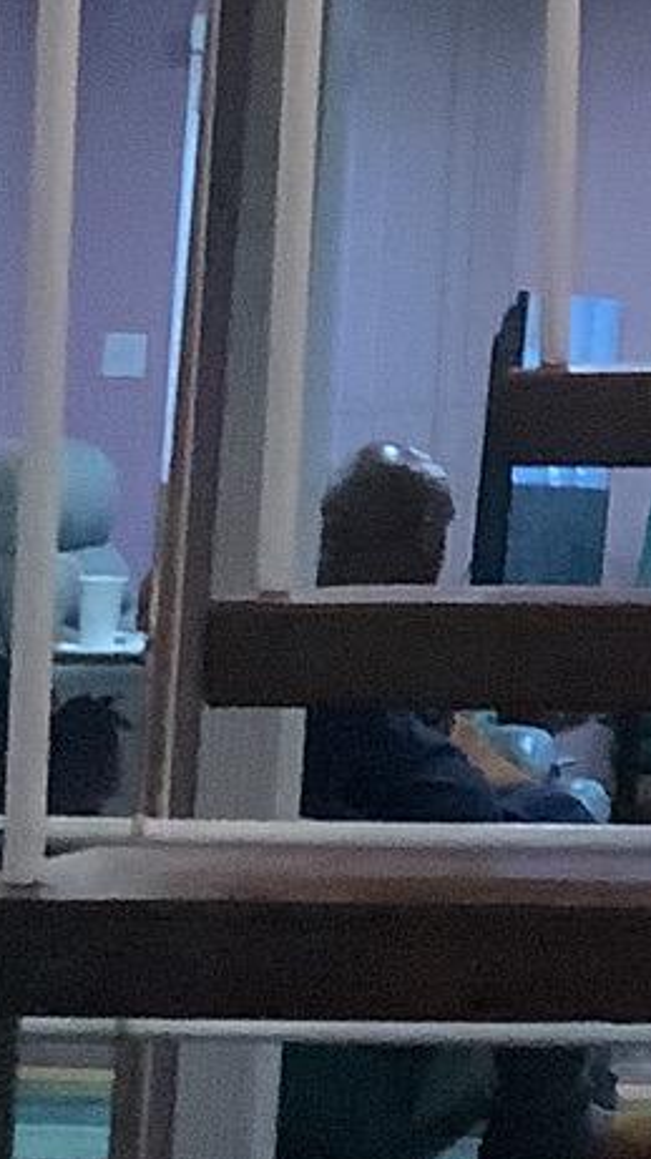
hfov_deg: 7.4
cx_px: 1737
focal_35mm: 150
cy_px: -91
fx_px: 4607
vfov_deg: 14.0
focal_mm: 3.3
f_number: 2.4
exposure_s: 1/40
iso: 400
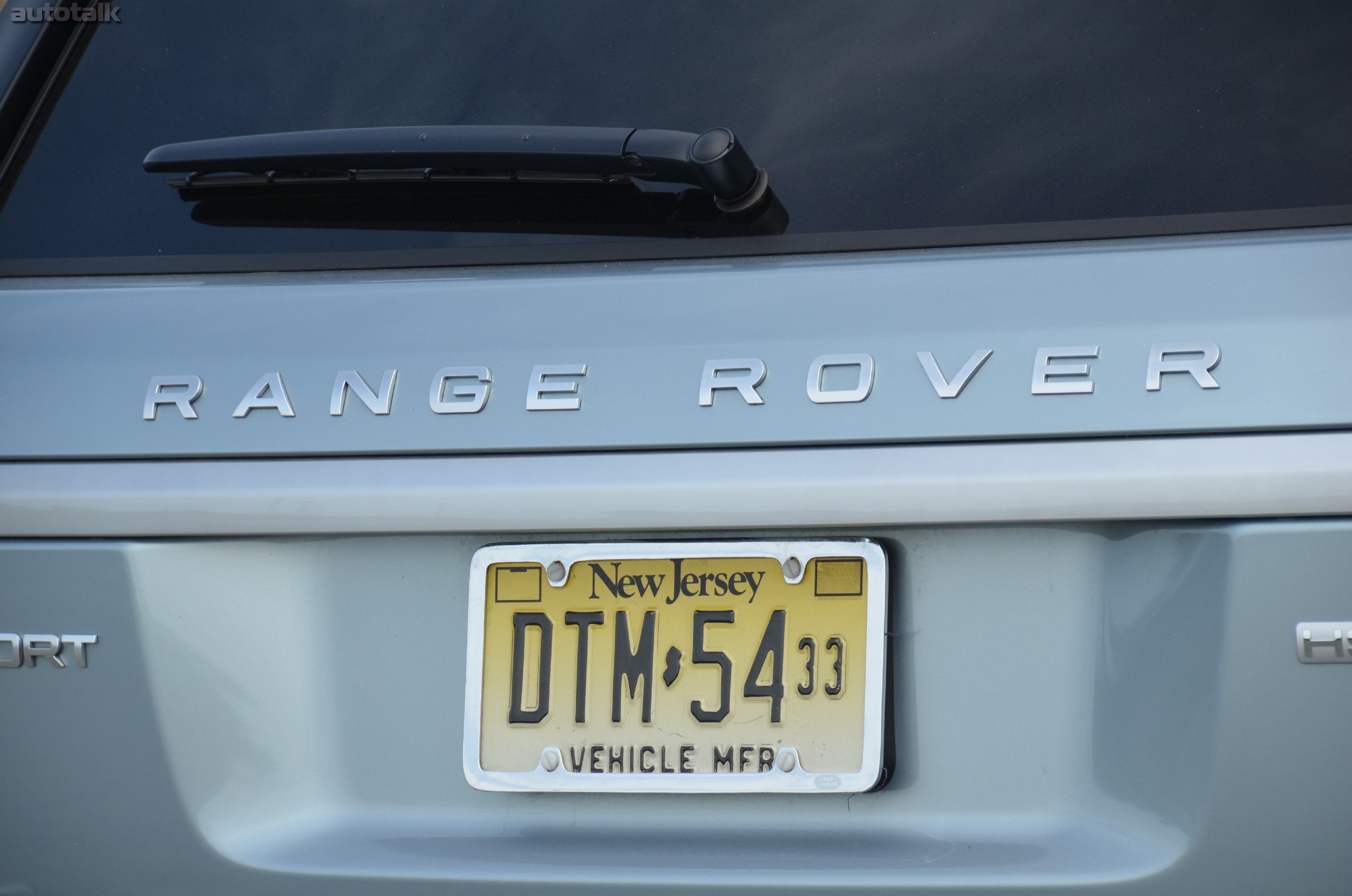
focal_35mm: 195
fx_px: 7308
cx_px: 676
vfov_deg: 7.0
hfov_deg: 10.6
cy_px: 448
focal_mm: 130
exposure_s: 1/1250
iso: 400
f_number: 5.6
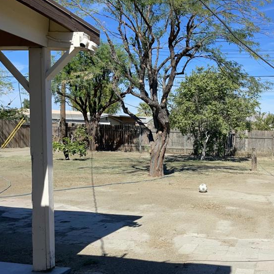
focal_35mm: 41
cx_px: 238
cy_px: 160
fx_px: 367
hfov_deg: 38.6
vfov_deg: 40.8
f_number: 1.6
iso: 40
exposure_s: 1/4525
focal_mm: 5.1
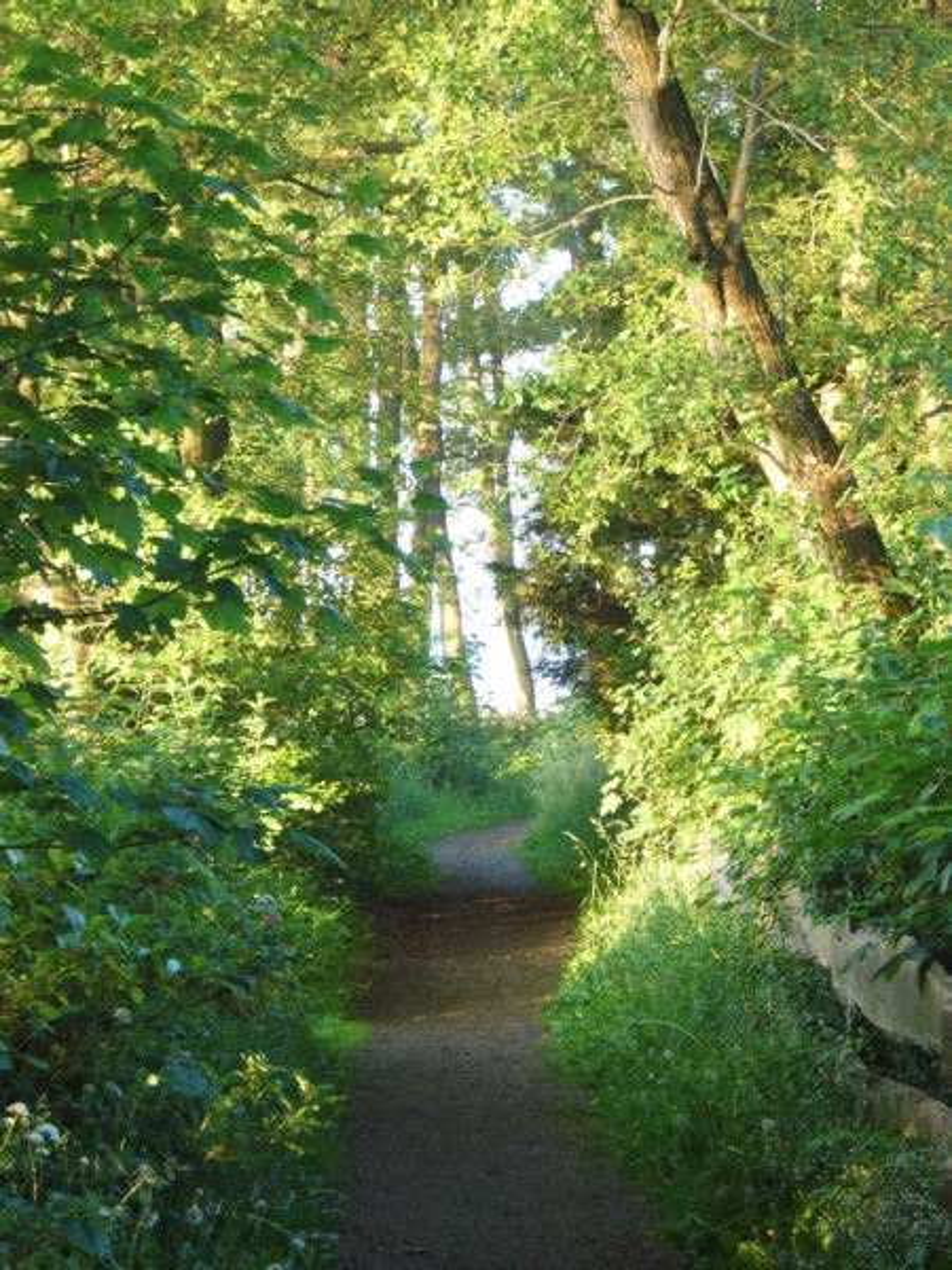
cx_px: 476
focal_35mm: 102
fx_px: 3740
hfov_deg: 14.5
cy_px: 635
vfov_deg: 19.3
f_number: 5.6
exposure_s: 1/30
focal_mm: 16.8
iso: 250
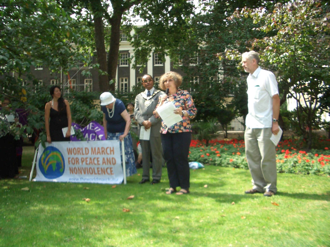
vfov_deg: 40.7
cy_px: 124
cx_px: 165
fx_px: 334
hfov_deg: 52.6
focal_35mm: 35
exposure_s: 1/500
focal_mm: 5.8
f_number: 2.6
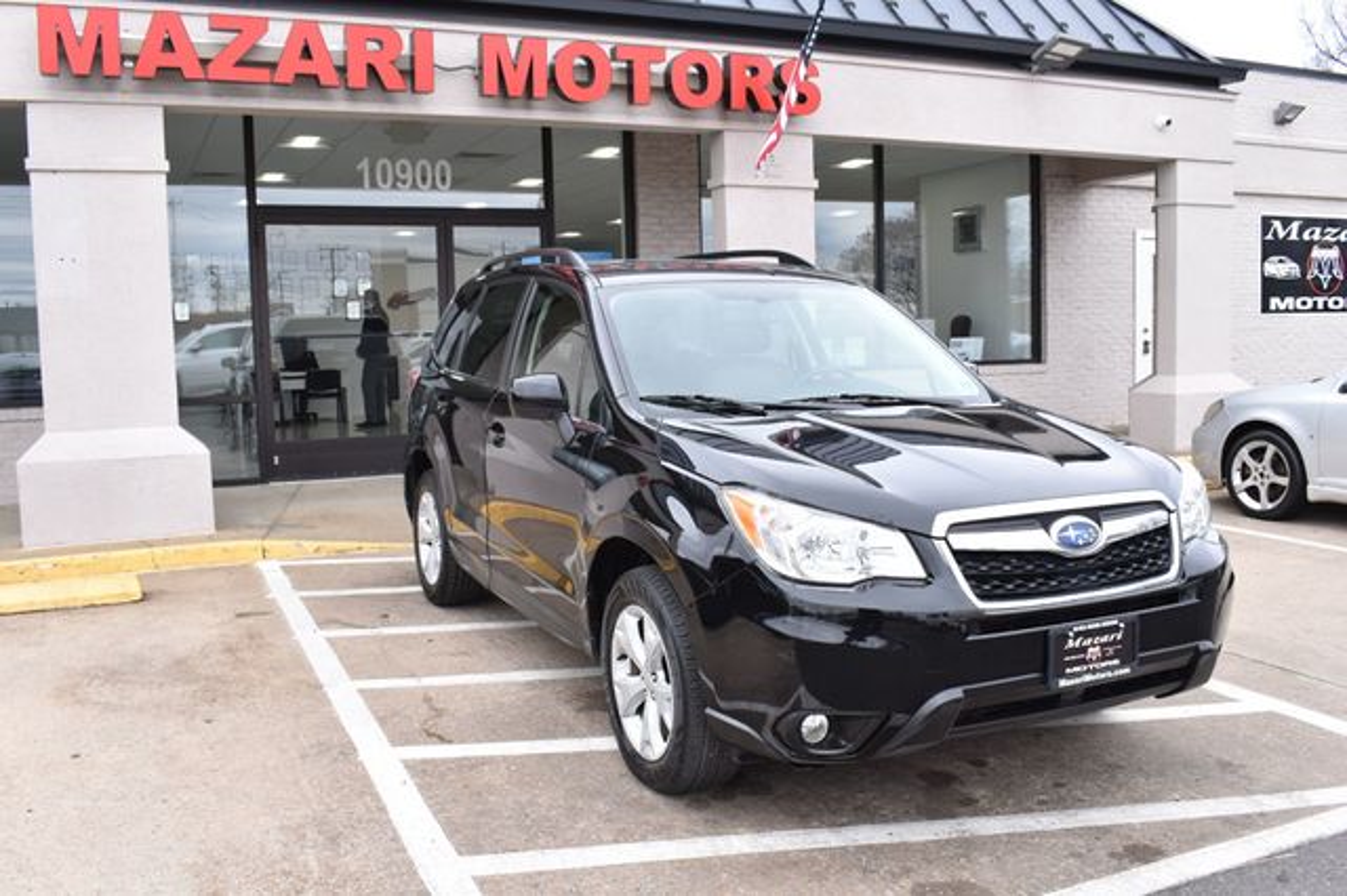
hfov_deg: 57.2
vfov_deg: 39.9
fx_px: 1234
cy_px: 448
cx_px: 674
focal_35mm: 33
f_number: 8
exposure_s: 1/160
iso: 400
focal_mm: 22
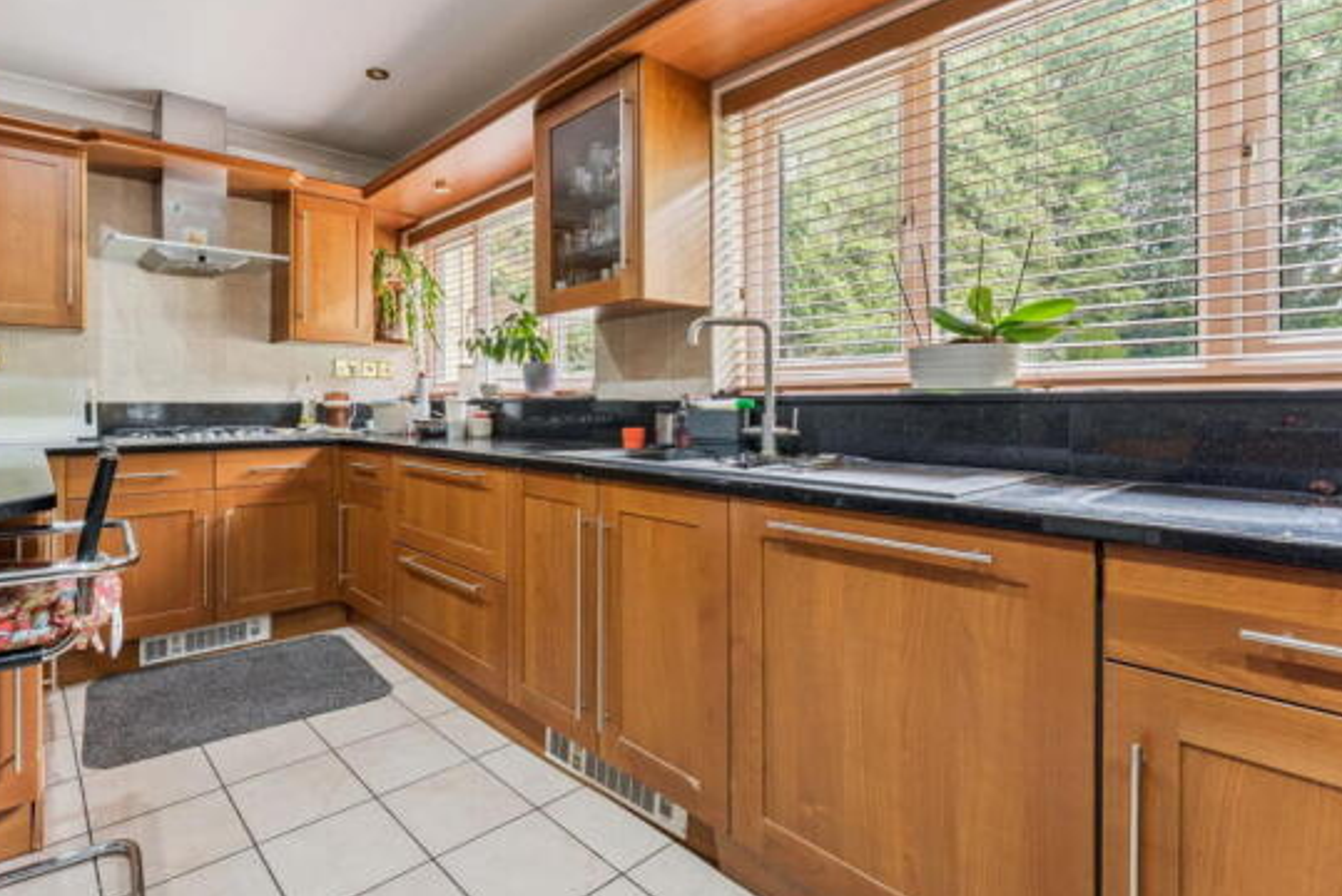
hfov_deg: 92.2
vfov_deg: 70.4
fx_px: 634
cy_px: 414
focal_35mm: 17
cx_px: 544
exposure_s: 1/2
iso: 200
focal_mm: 14
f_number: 9
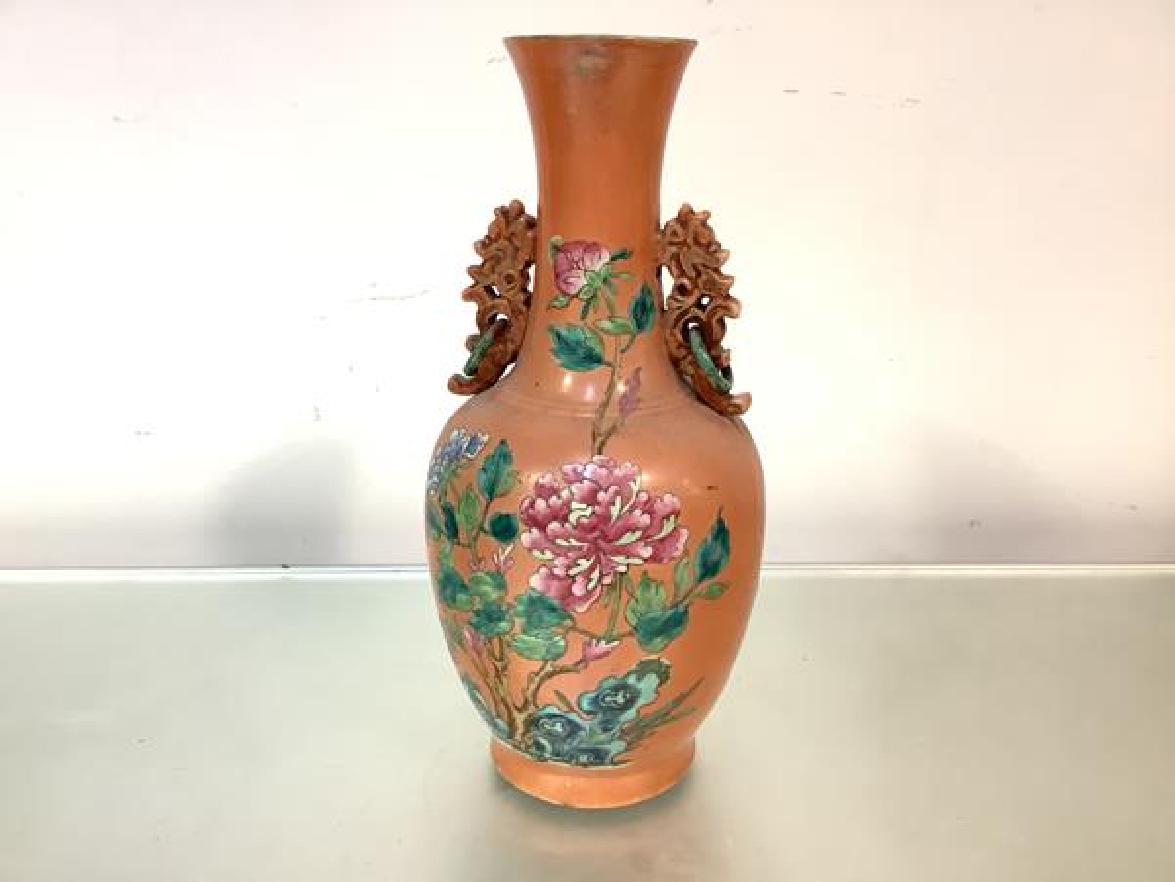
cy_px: 441
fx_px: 1052
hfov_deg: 58.4
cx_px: 588
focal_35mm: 31
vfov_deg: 45.4
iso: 200
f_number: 2.4
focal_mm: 3.3
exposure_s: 1/50
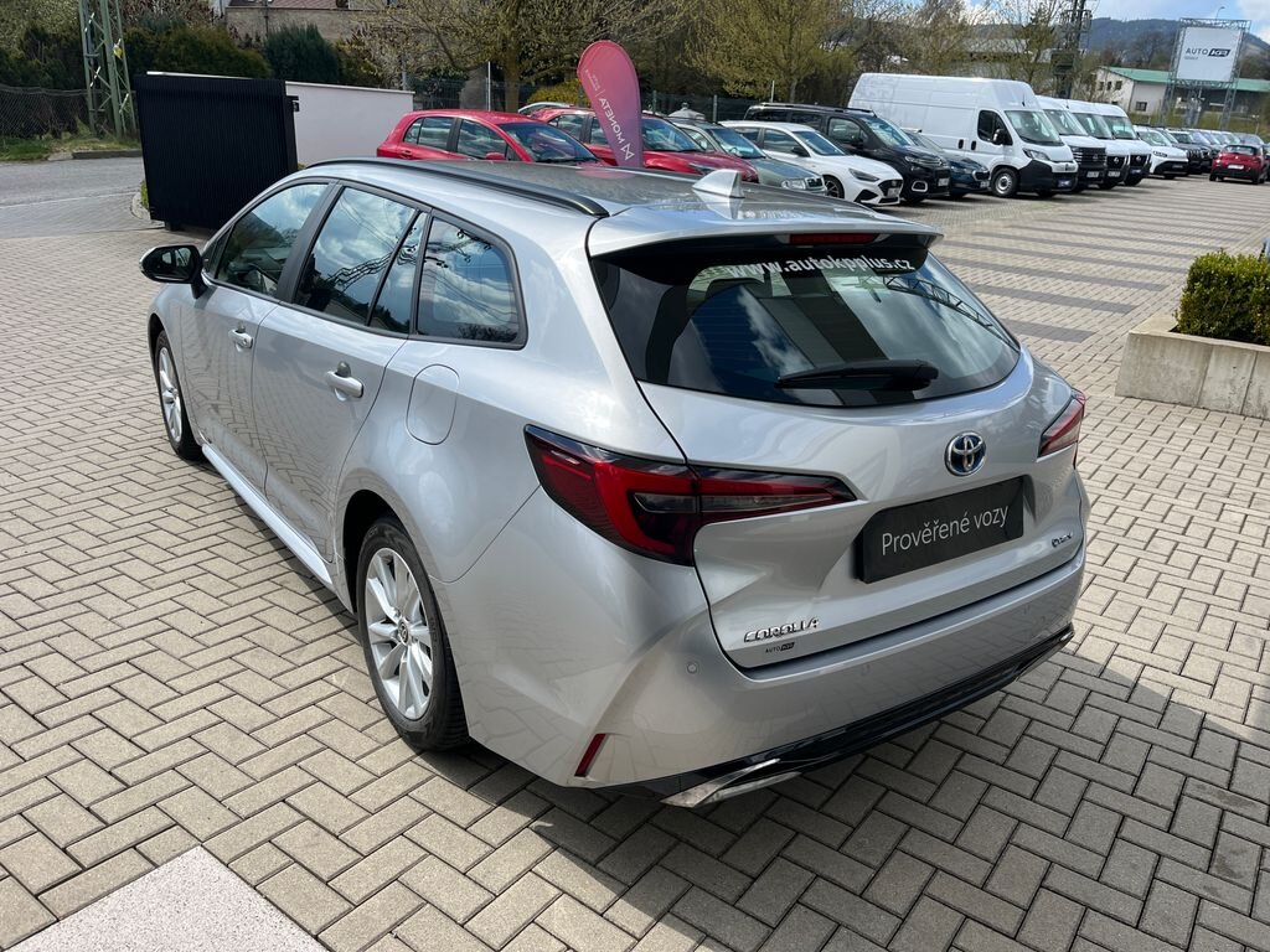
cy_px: 476
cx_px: 635
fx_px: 954
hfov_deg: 67.3
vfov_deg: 53.1
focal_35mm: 26
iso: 50
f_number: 1.6
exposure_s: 1/2632
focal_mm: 5.1
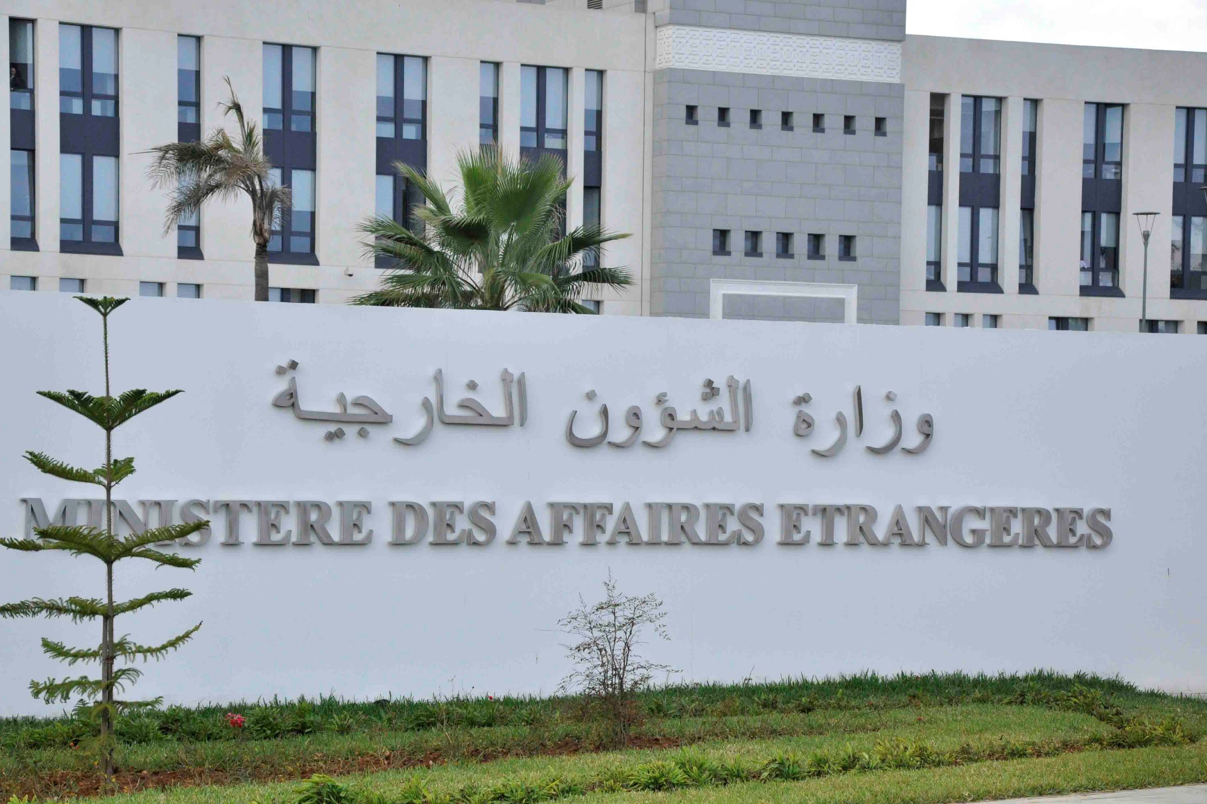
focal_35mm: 99
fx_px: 3319
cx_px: 604
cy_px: 402
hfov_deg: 20.6
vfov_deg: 13.8
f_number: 9
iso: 800
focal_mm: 66
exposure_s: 1/1250
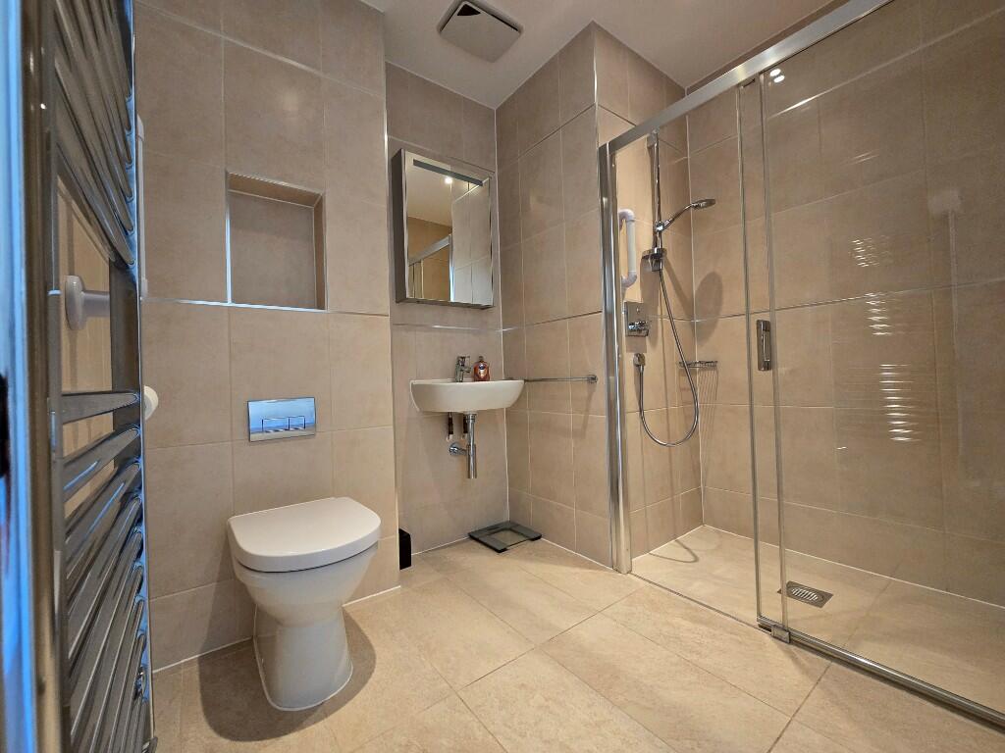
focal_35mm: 13
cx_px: 502
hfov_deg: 106.2
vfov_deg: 89.9
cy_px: 376
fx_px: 377
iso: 250
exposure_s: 1/50
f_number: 2.2
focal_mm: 2.2
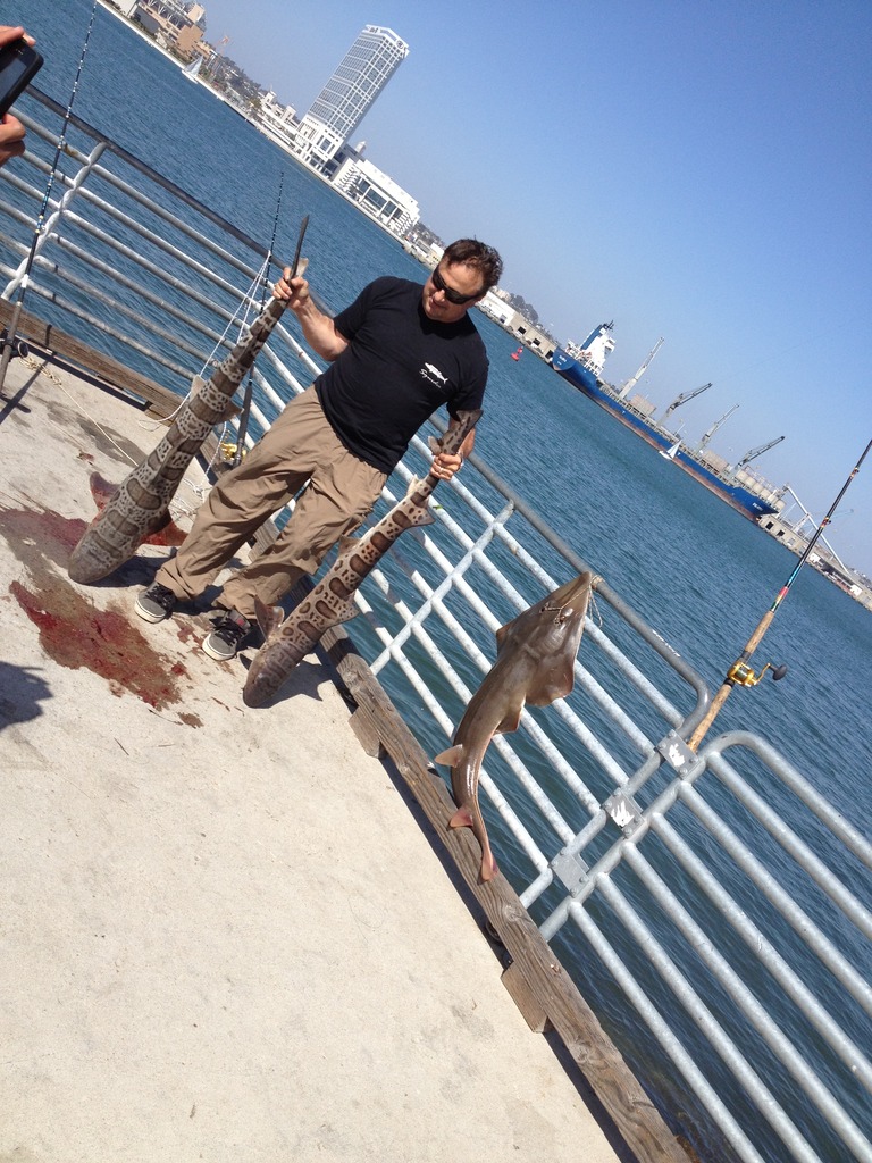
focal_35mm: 35
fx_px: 1176
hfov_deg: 40.7
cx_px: 436
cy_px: 582
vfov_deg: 52.6
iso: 64
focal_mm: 4.28
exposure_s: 1/2045
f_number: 2.4
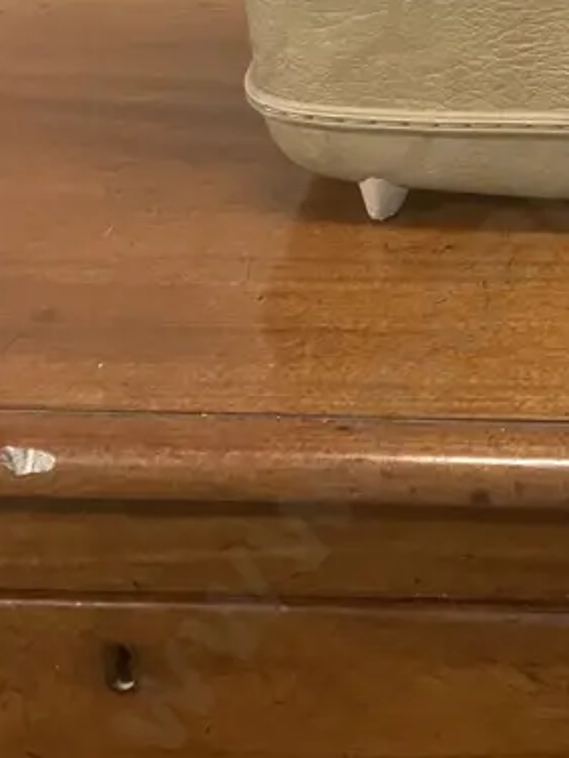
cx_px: 750
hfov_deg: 18.0
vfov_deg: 24.0
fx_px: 1665
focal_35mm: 76
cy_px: -74
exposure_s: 1/50
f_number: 1.8
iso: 250
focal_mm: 3.99
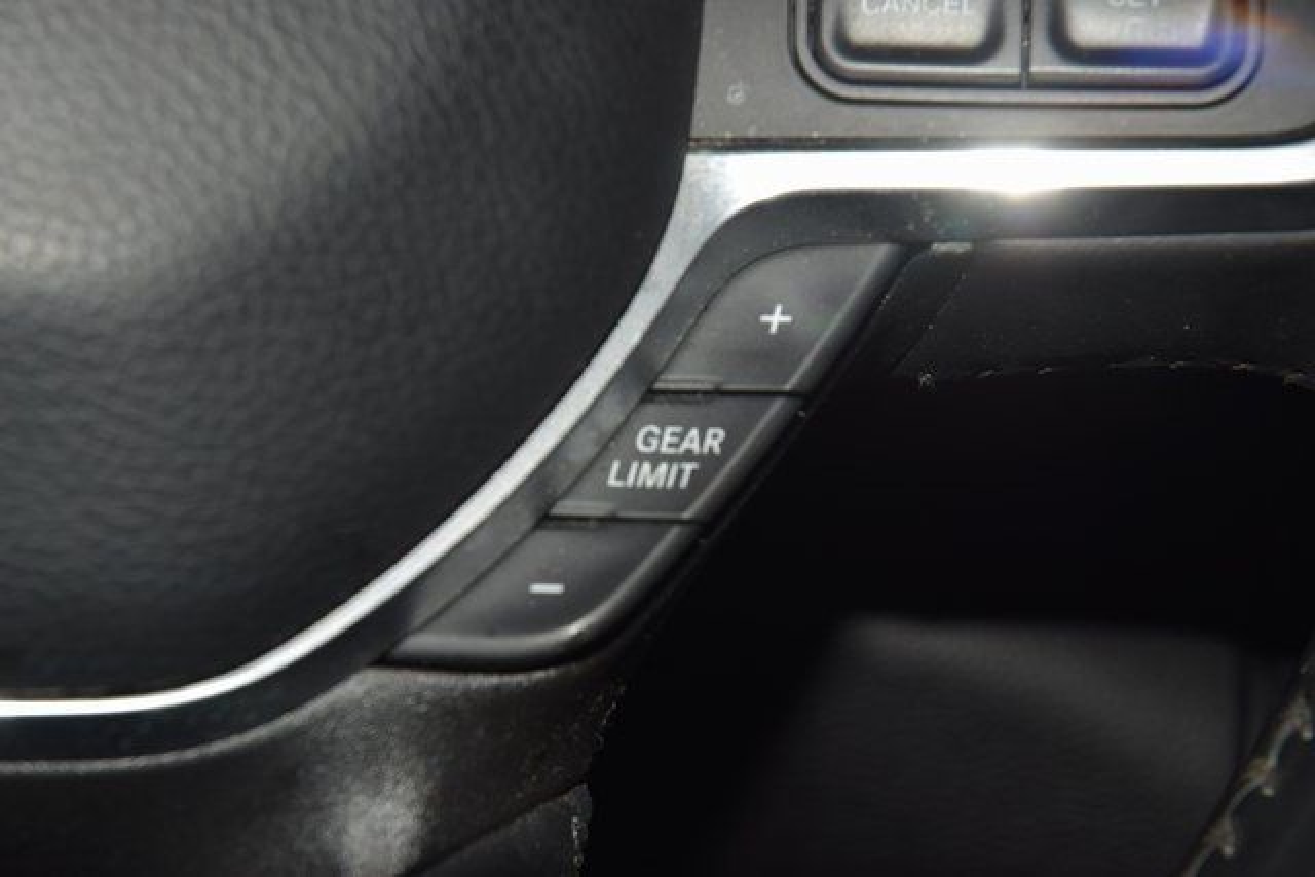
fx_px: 3836
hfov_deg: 19.5
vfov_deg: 13.0
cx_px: 658
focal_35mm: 105
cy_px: 438
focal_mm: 70
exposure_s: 1/125
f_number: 8
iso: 100
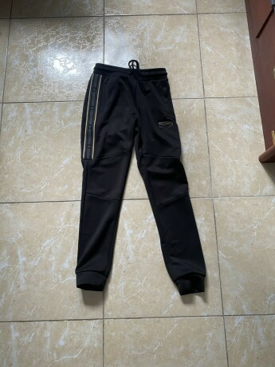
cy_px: 184
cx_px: 138
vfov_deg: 67.3
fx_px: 275
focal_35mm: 26
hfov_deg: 53.1
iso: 125
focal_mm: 4.25
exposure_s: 1/90
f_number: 1.8
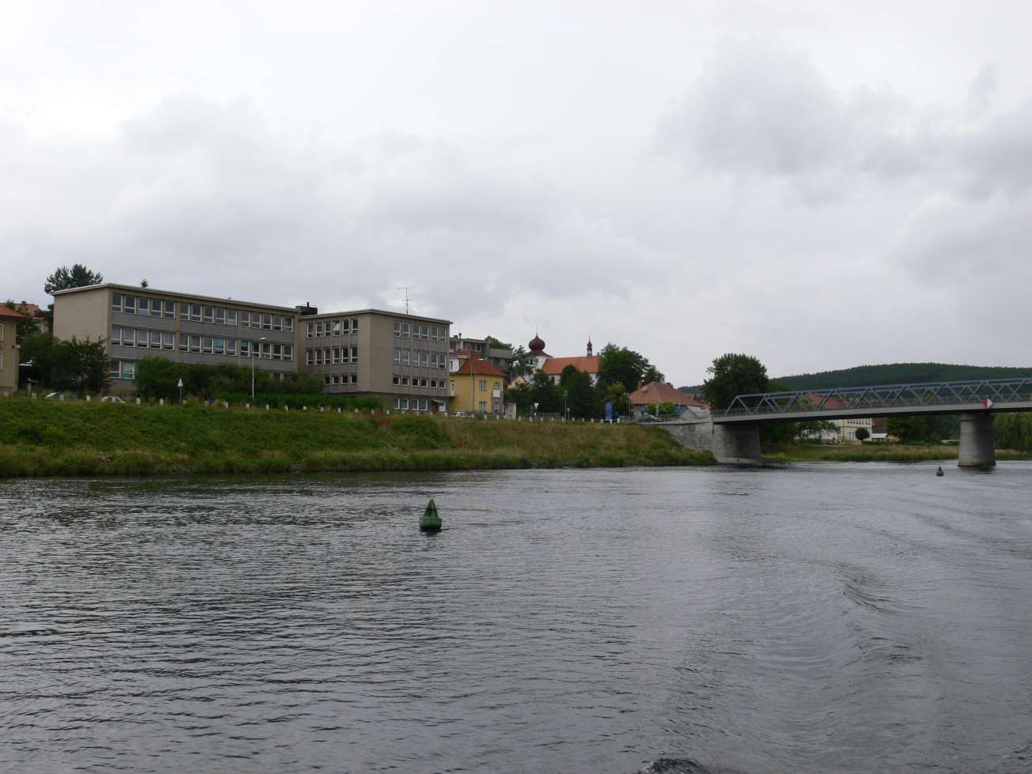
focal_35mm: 35
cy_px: 387
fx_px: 1043
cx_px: 516
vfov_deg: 40.7
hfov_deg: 52.6
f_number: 5.6
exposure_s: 1/320
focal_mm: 7.5
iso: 100
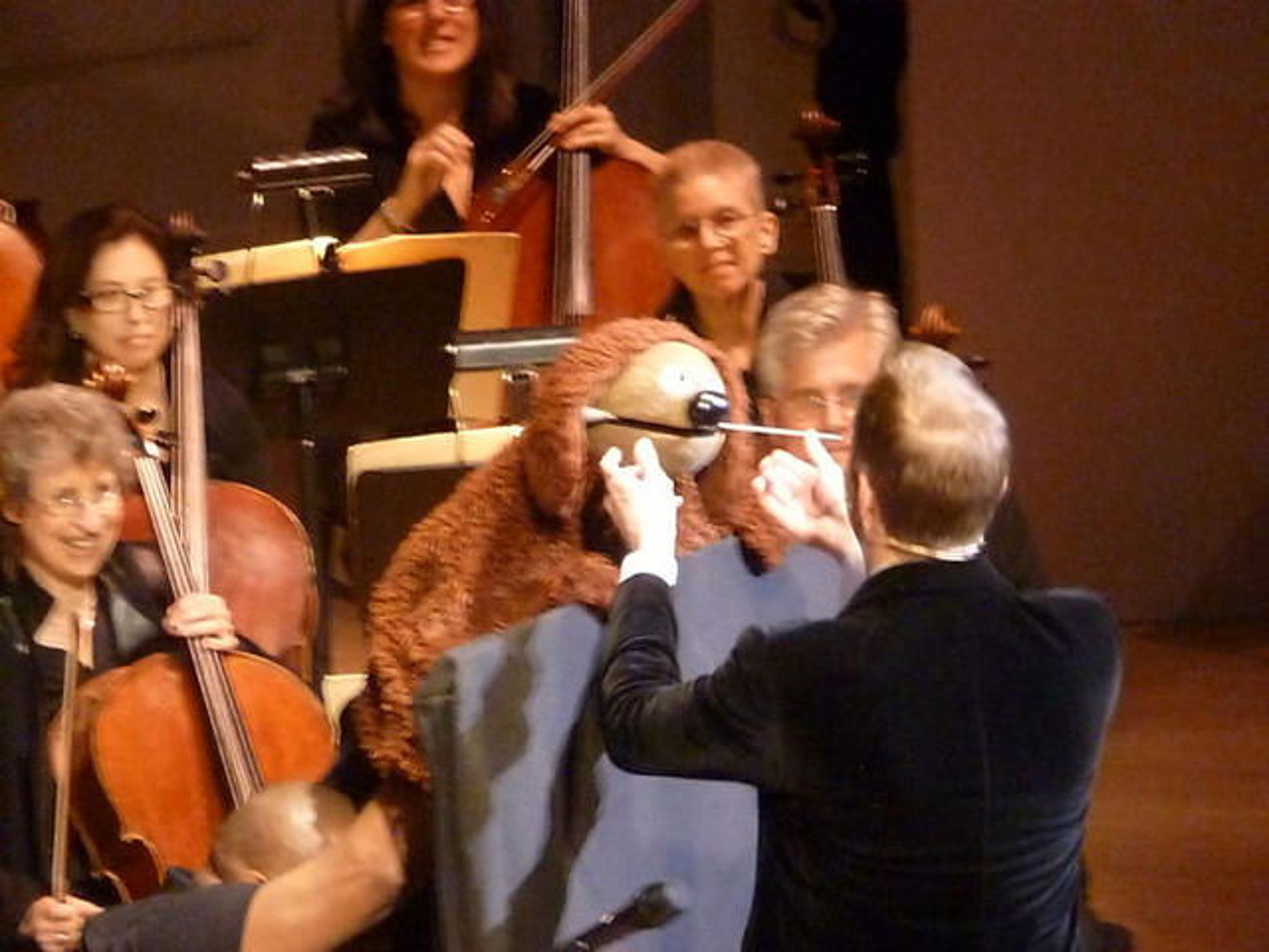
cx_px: 634
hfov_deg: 5.2
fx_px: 14077
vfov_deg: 3.9
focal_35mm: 384
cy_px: 476
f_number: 5.9
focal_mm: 68.8
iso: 3200
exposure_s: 1/20
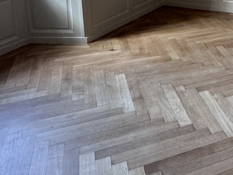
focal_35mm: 50
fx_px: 337
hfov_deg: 33.6
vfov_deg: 26.5
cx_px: 252
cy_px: -25
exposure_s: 1/62
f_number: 2.2
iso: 320
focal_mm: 2.22
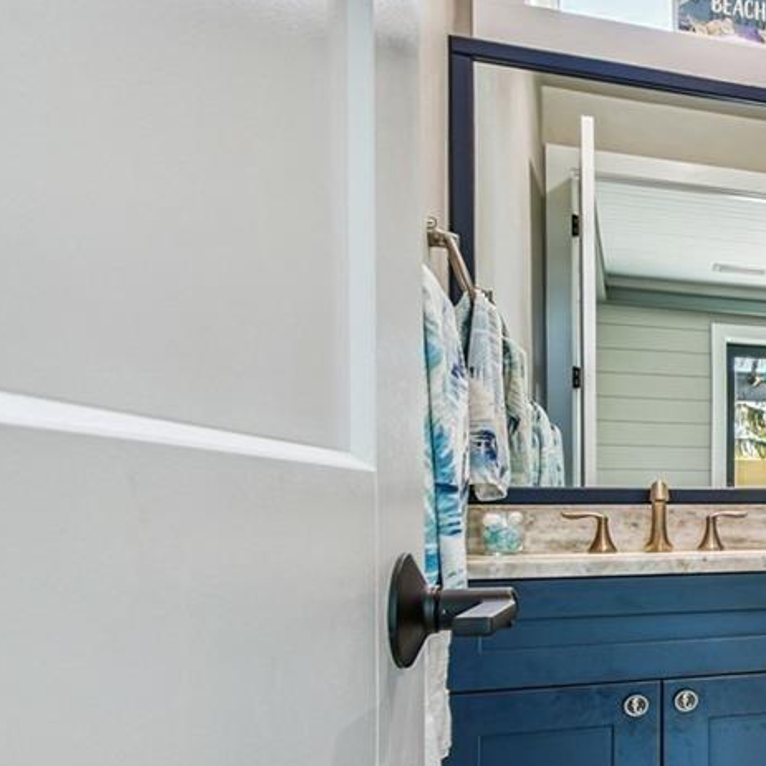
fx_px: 1102
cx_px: 1290
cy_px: 533
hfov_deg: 24.1
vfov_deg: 37.8
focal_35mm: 44
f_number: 7.1
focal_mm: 10
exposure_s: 1/6
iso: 100
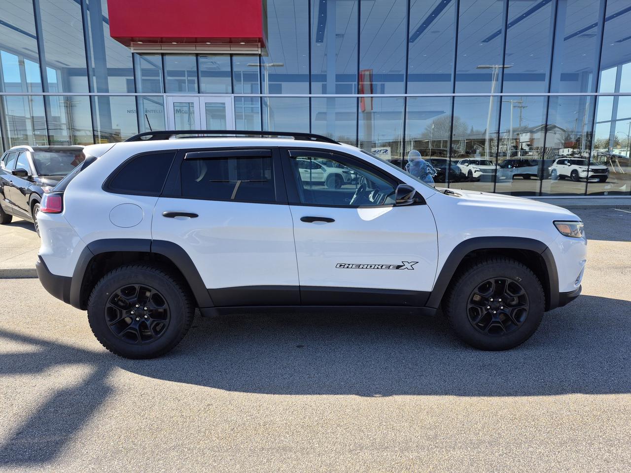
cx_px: 316
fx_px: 419
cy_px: 236
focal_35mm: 23
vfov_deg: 58.9
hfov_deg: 73.9
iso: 25
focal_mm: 5.4
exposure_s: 1/834
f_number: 1.8
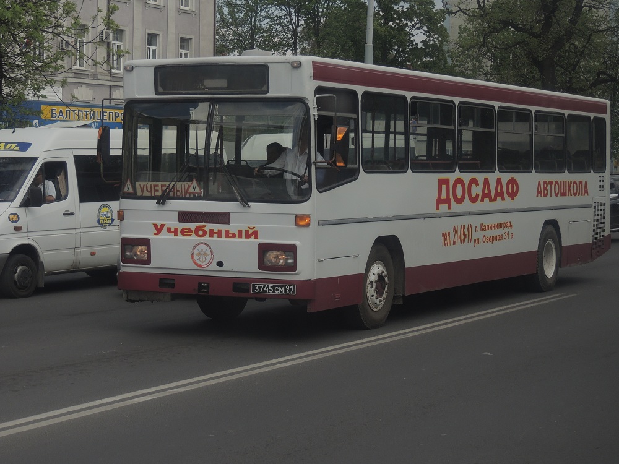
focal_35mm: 85
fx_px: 1520
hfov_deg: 23.0
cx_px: 310
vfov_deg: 17.4
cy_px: 232
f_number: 4
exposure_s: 1/800
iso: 100
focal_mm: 15.1
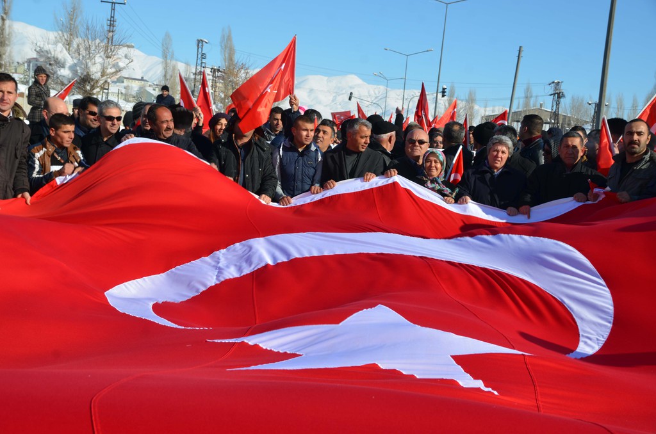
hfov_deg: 39.0
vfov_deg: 26.4
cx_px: 328
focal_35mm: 51
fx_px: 927
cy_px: 217
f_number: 9
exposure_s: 1/320
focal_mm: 34
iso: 100
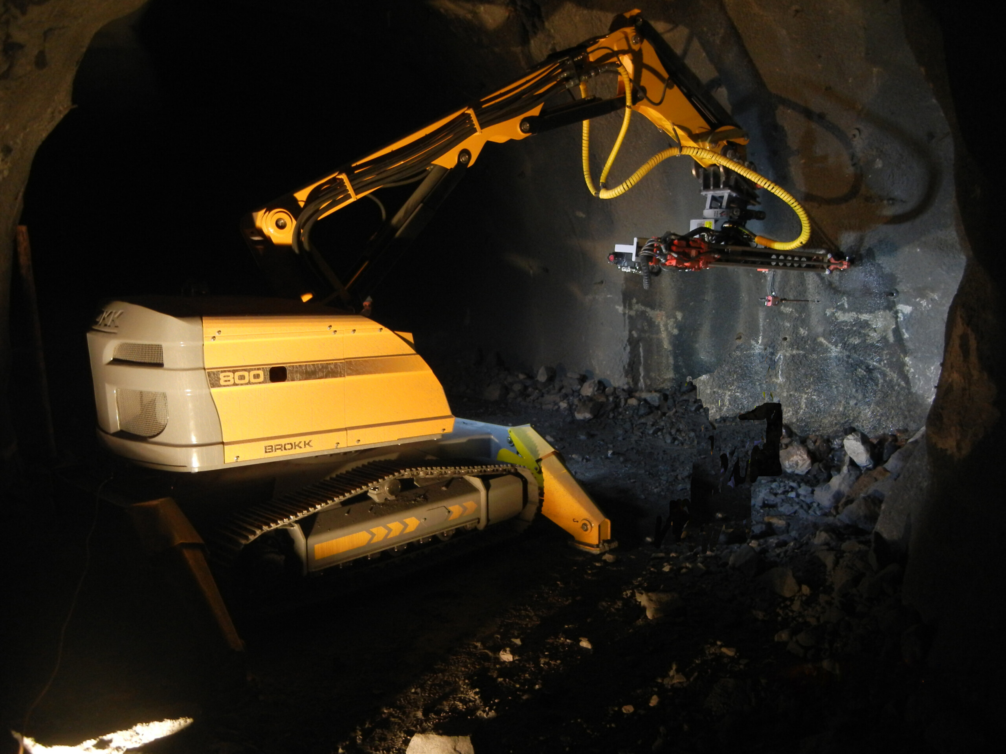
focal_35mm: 30
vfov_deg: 46.8
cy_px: 377
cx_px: 503
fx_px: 872
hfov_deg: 60.0
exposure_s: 1/15
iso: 323
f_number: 3.5
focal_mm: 5.4
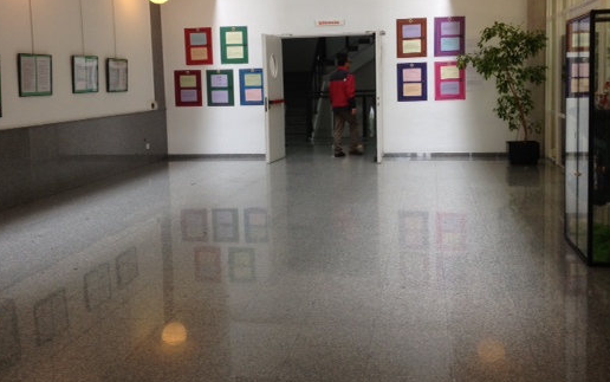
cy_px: 148
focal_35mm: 46
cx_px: 296
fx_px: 765
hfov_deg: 43.5
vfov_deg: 27.9
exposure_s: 1/40
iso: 64
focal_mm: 4.28
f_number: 2.4
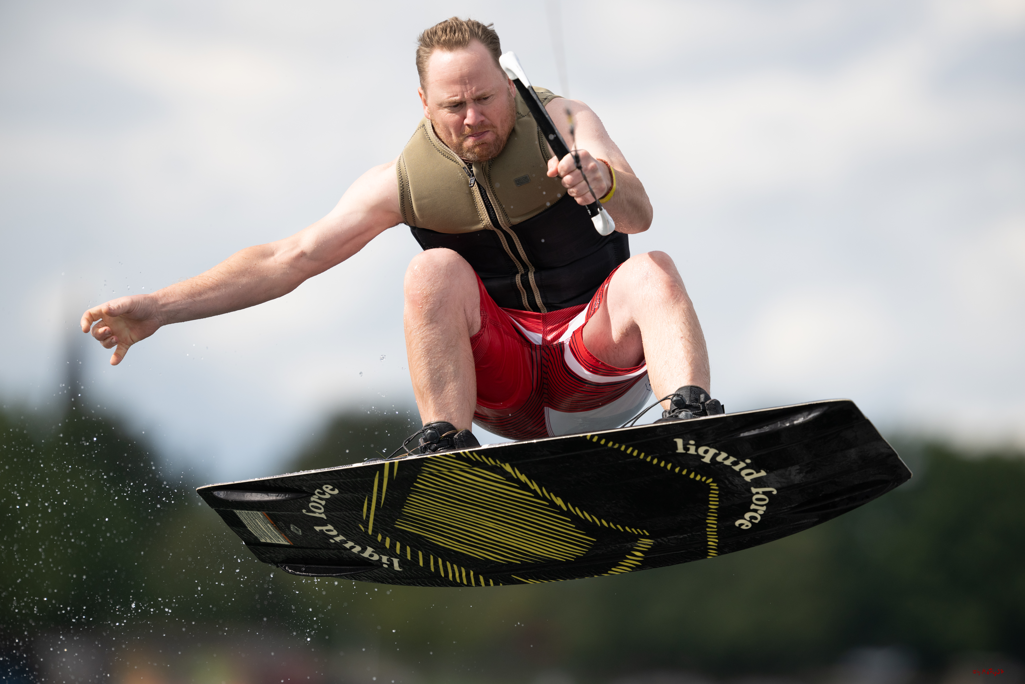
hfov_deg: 5.2
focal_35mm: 400
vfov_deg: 3.4
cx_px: 512
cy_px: 342
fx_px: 11388
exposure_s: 1/3200
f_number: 4
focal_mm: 400
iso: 320
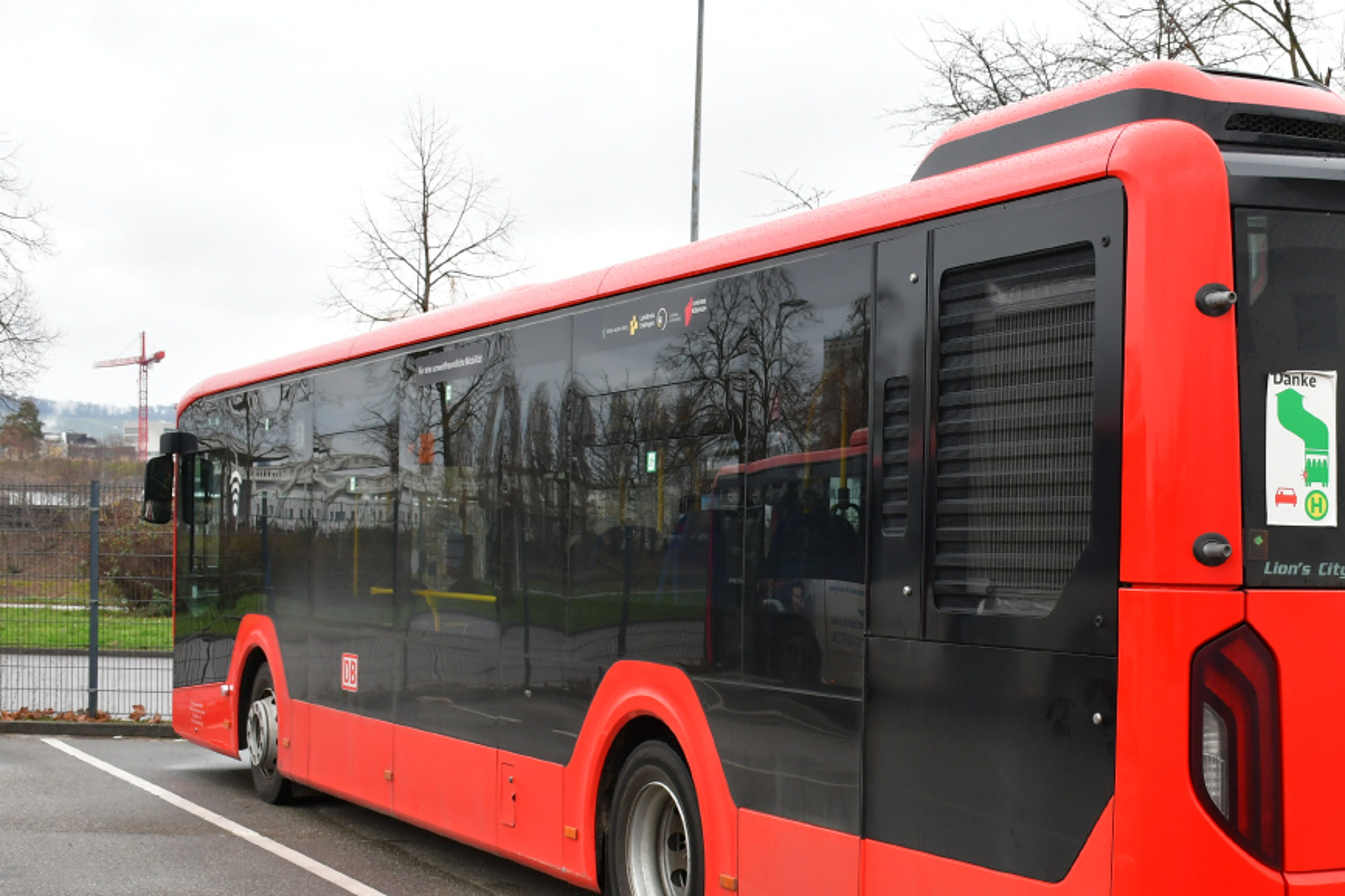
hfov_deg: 36.2
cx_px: 965
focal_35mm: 54
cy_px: 563
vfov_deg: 25.0
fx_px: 2017
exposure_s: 1/60
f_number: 8
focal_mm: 24
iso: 450
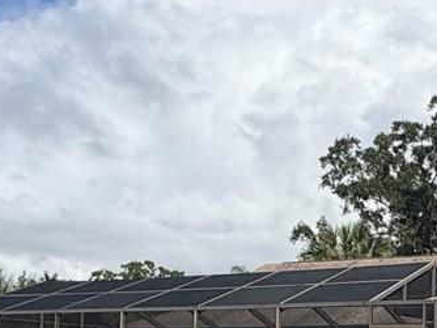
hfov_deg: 28.7
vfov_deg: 21.3
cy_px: 312
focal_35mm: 67
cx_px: 296
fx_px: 846
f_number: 2.2
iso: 50
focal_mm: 2.22
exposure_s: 1/4630
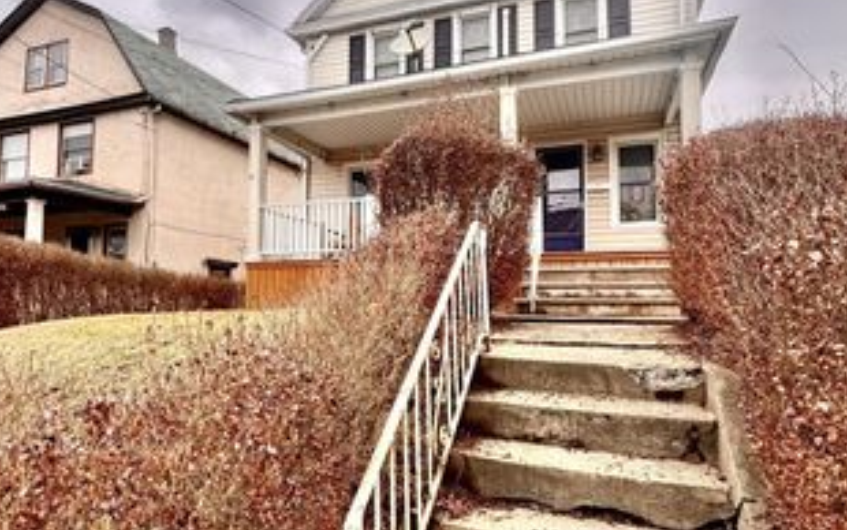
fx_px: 531
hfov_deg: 77.1
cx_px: 404
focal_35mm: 23
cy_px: 270
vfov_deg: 53.0
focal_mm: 2.22
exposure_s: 1/182
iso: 40
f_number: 2.2
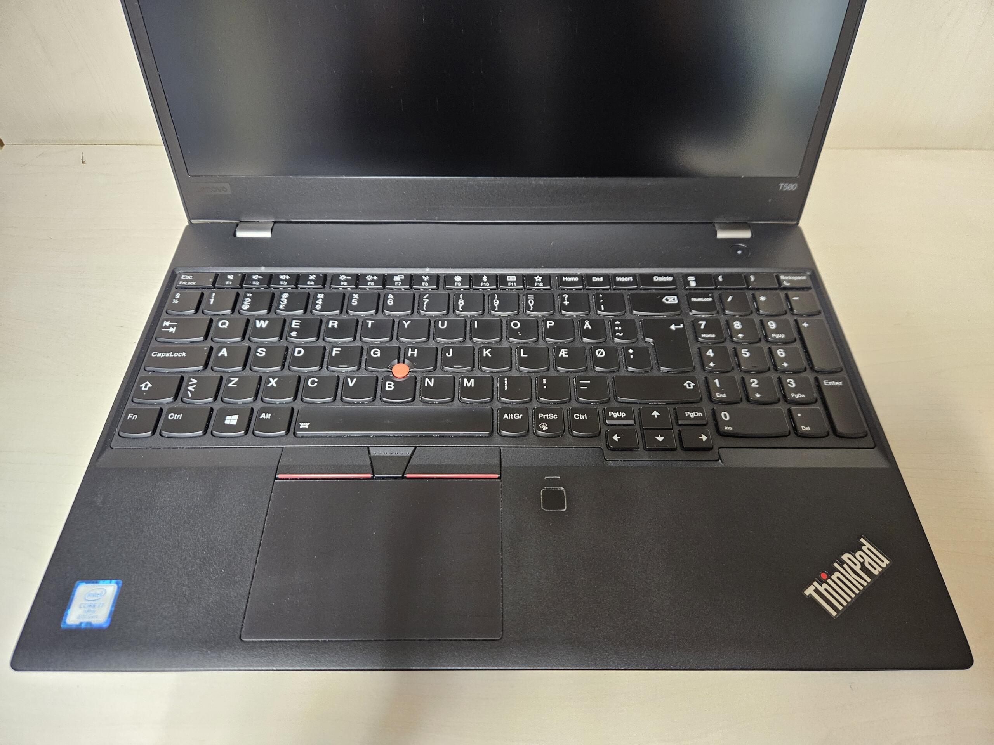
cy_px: 372
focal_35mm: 23
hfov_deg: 73.9
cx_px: 497
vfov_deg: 58.9
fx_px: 660
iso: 640
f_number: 1.8
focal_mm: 5.4
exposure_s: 1/33.3
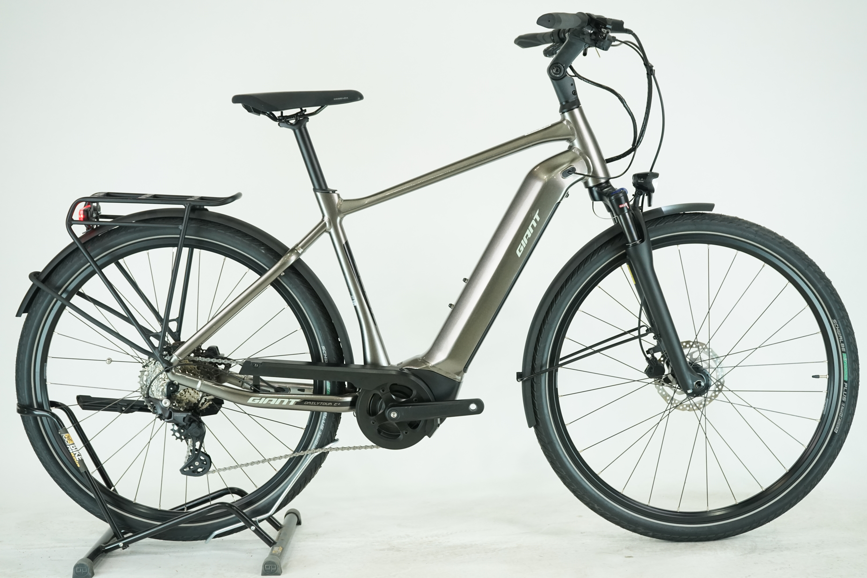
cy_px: 289
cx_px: 434
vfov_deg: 23.4
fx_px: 1397
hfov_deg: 34.5
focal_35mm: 58
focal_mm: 58
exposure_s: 1/200
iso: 1600
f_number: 5.6
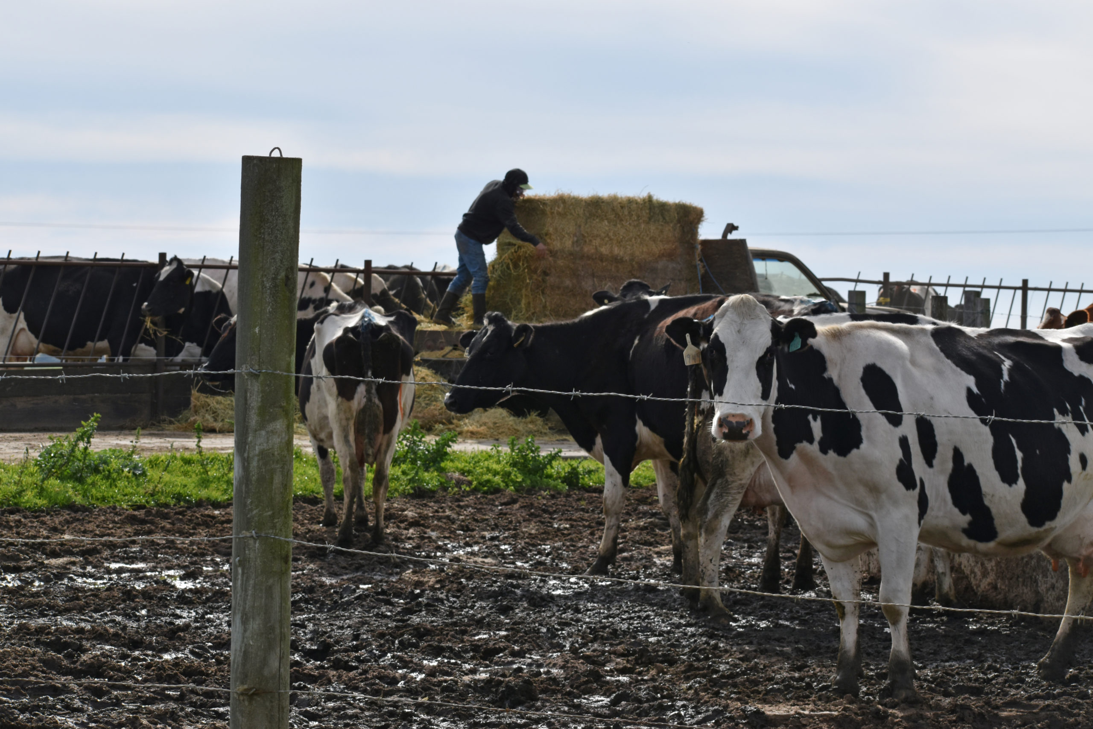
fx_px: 3188
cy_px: 364
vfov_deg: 13.0
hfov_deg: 19.5
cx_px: 546
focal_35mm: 105
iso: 250
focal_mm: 70
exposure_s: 1/500
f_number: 10
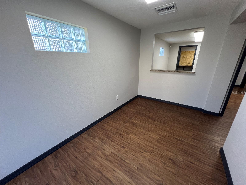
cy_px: 92
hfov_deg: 106.2
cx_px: 123
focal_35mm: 13
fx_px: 92
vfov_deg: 89.9
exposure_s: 1/120
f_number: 1.8
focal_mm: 1.57
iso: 160
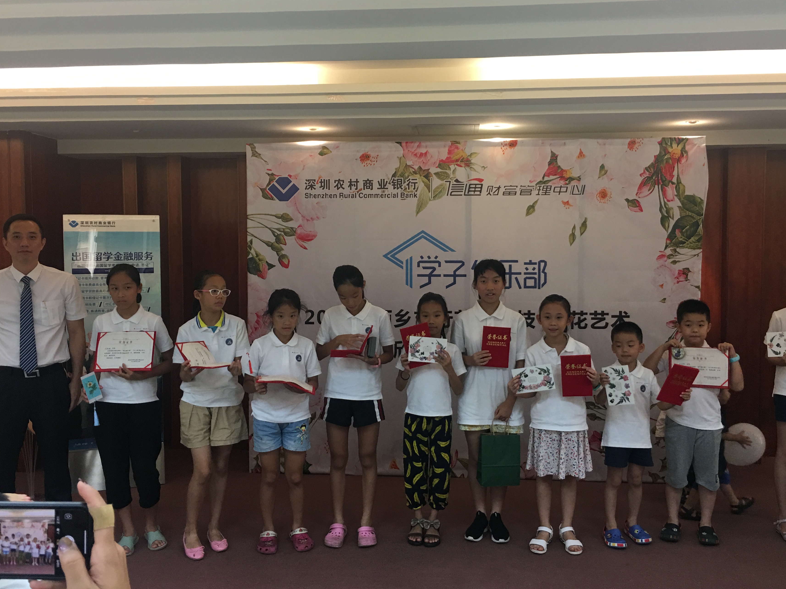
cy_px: 288
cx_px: 403
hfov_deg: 54.0
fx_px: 772
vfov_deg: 41.8
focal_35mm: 34
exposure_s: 1/33
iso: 64
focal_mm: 4.15
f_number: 2.2
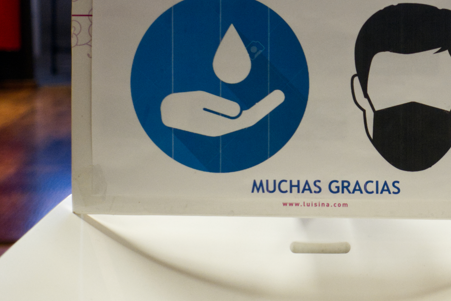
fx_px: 1416
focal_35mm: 113
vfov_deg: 12.1
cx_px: 436
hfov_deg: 17.7
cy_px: 112
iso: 500
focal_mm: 20.6
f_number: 2.8
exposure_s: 1/125
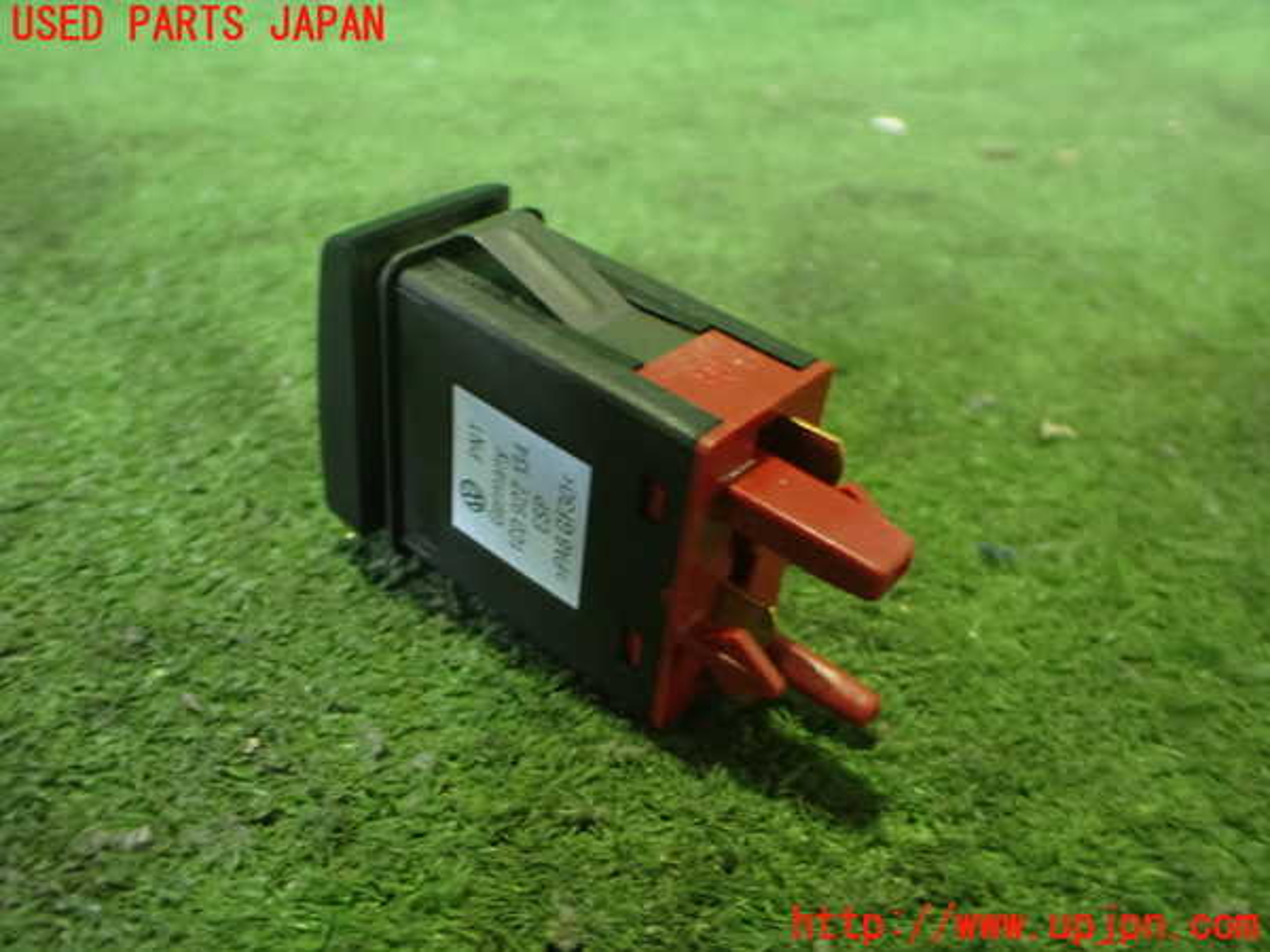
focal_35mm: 30
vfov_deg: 46.8
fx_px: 1101
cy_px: 476
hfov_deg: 60.0
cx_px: 635
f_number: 2.3
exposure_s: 1/30
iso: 1250
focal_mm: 5.4
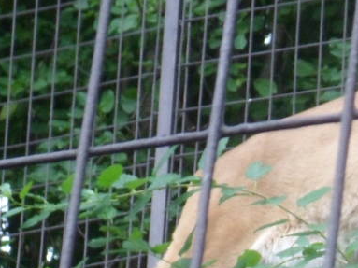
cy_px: 324
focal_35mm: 543
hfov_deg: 3.6
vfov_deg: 2.7
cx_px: 570
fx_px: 5614
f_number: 5.4
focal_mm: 22.5
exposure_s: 1/45
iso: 200
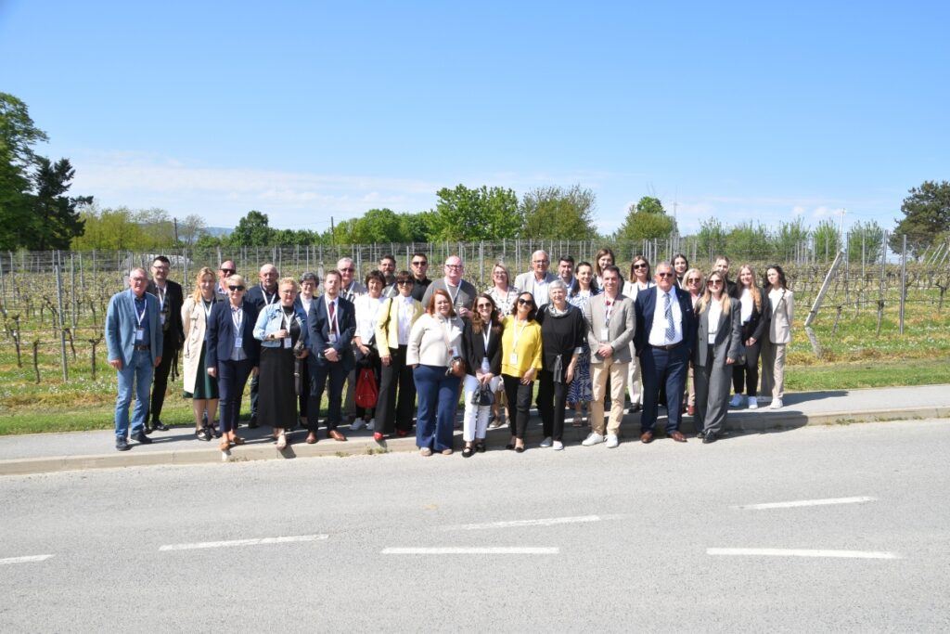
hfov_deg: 59.5
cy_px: 317
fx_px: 831
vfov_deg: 41.7
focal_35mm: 32
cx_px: 475
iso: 200
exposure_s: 1/400
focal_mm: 21
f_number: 10
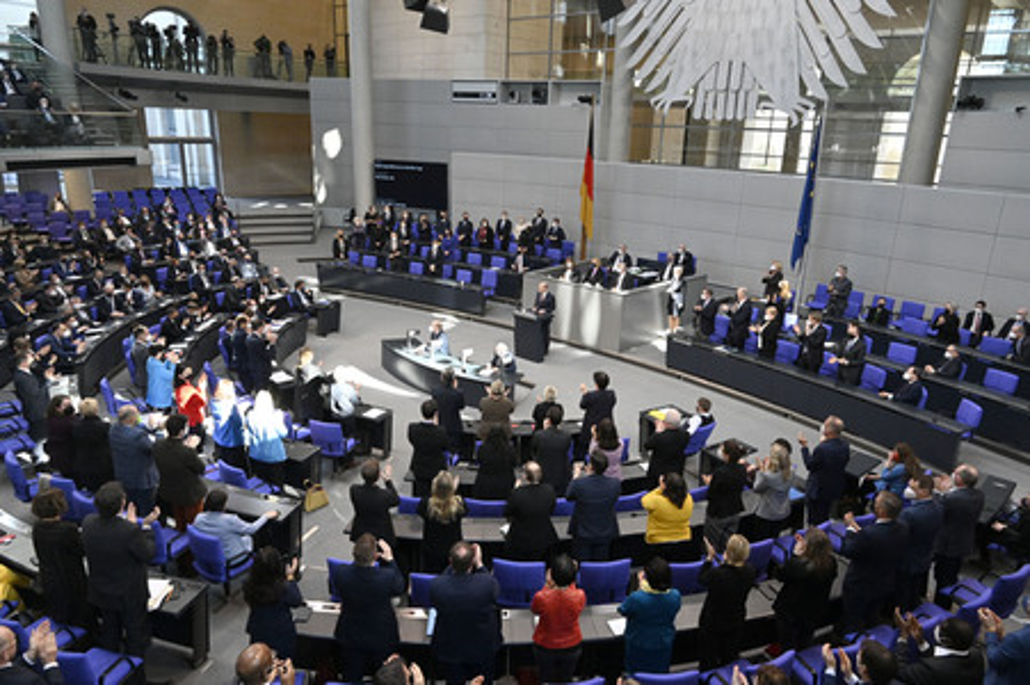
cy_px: 342
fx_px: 700
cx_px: 515
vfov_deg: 52.1
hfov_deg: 72.7
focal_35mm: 24
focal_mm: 24.5
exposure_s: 1/320
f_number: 6.3
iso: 6400
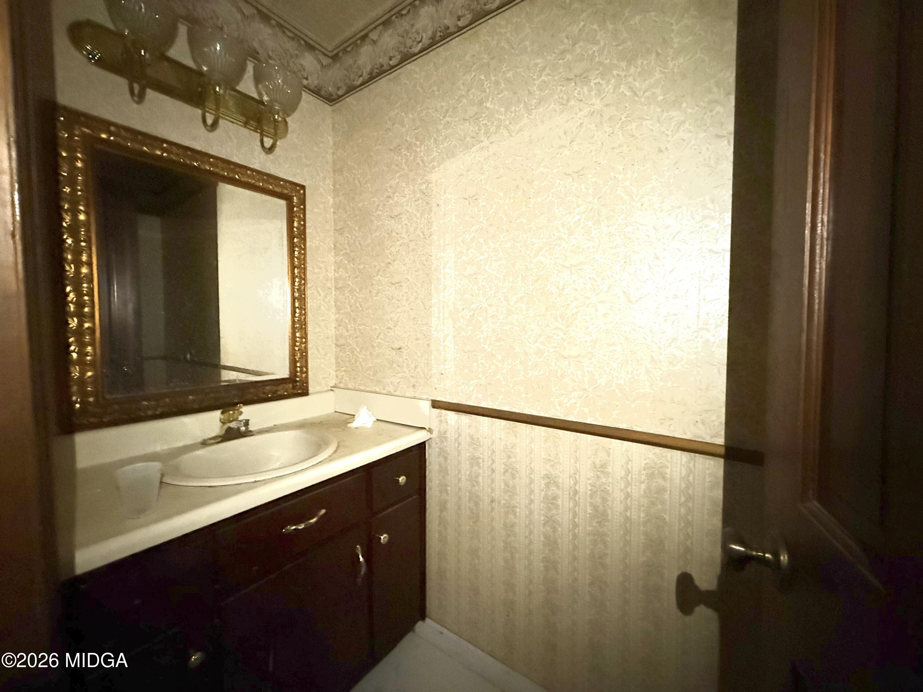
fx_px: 373
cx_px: 462
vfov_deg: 85.7
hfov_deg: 102.1
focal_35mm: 14
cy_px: 346
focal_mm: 2.22
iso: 1600
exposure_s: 1/31
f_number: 2.2
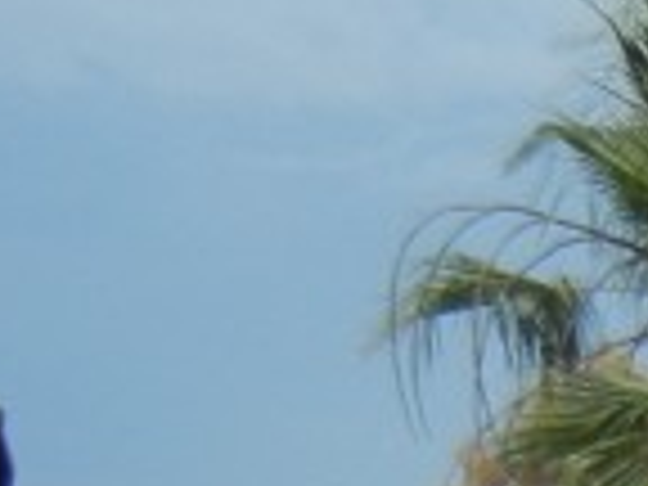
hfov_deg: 8.0
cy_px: 1364
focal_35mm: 213
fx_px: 3987
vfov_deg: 6.5
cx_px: 1962
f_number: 7
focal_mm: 5.4
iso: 160
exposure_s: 1/431
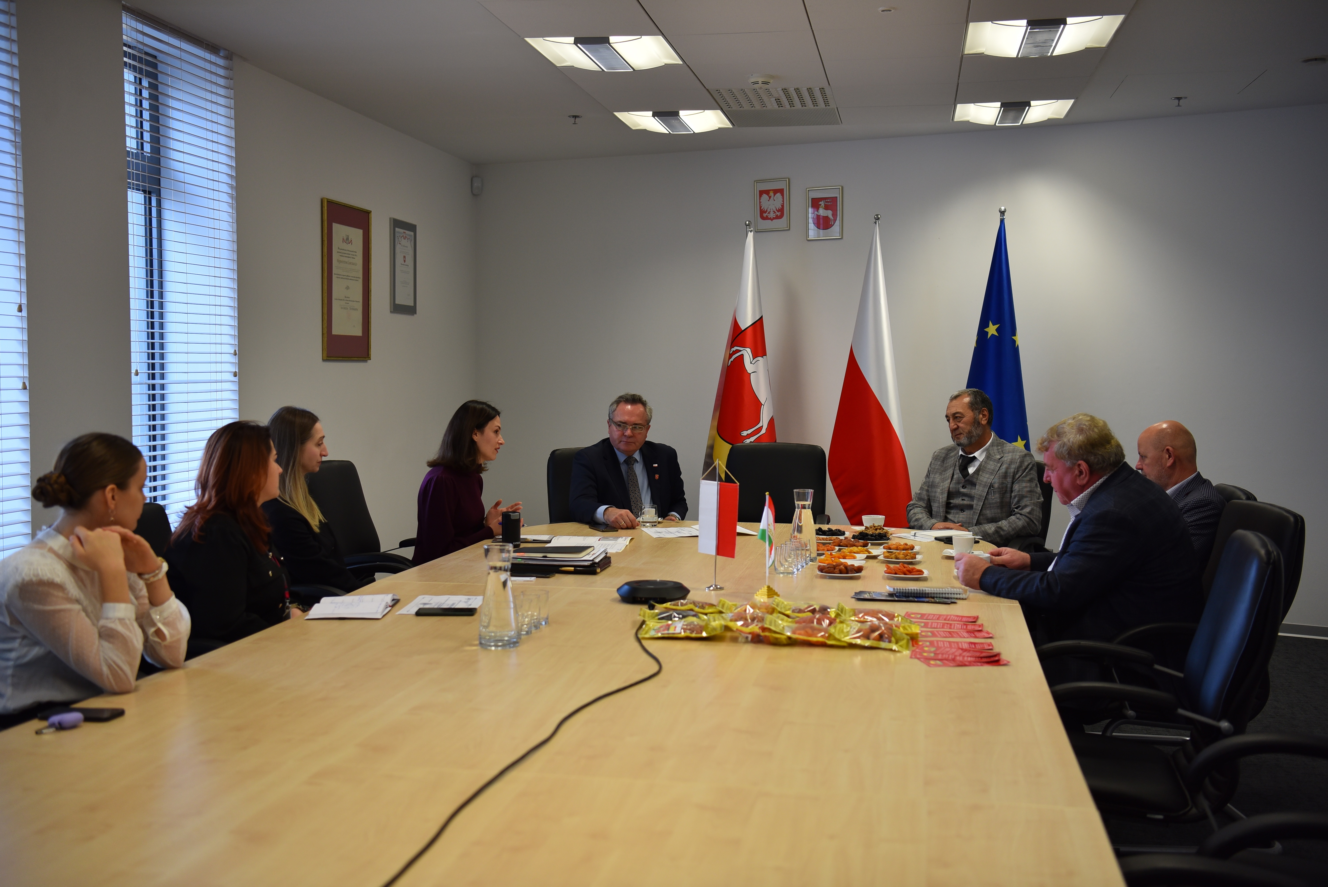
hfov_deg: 48.4
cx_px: 664
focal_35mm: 40
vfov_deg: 33.4
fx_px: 1476
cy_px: 444
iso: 400
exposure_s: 1/200
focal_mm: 40
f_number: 2.8
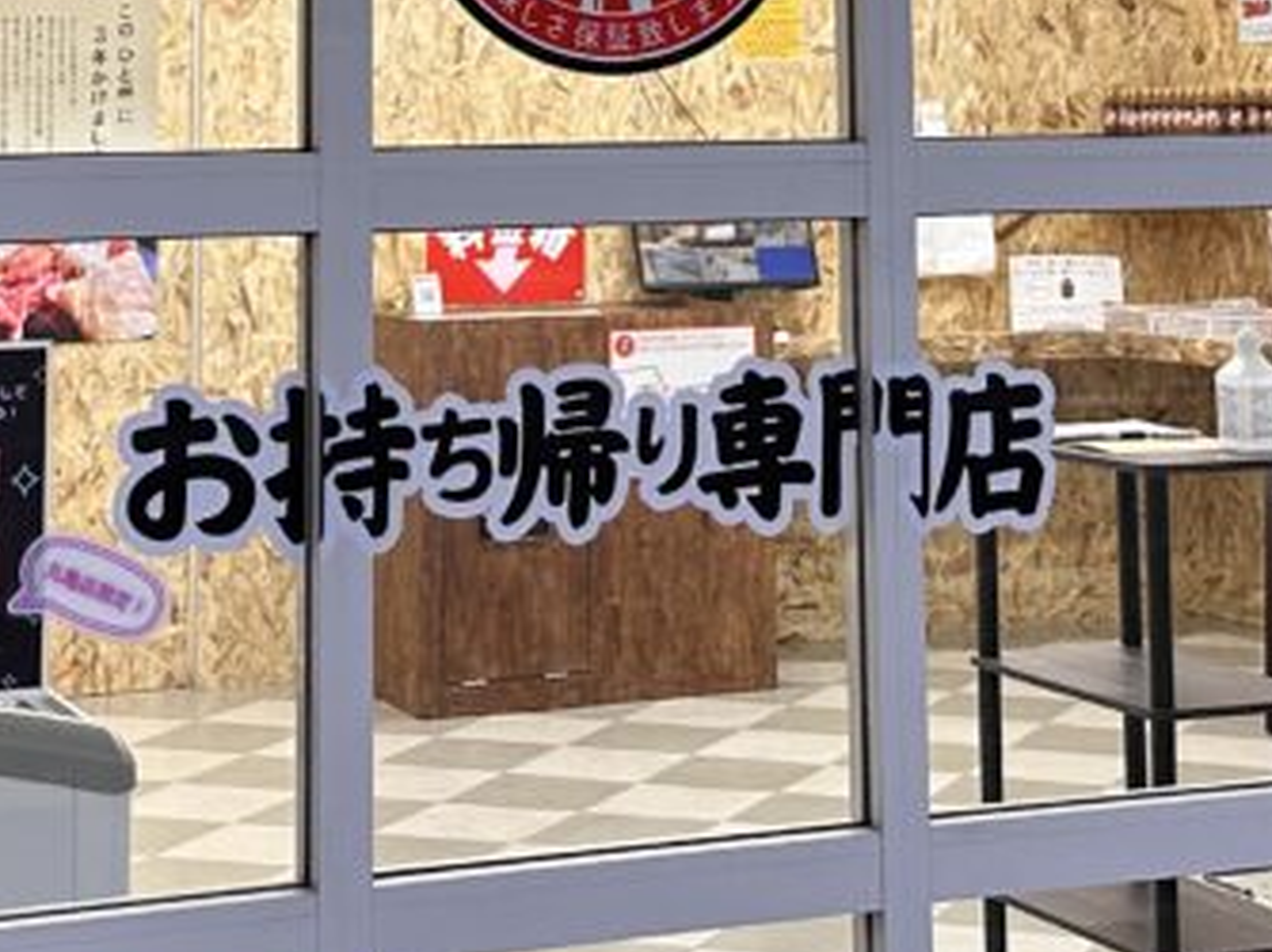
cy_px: -209
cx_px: 689
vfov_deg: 15.4
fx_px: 3378
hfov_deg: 21.3
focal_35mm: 92
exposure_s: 1/121
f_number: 1.78
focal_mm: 6.86
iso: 125
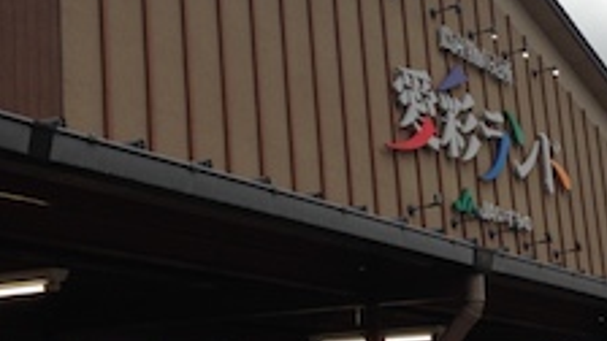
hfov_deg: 27.1
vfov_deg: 15.7
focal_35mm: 77
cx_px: 472
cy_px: 217
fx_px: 1239
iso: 50
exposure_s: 1/241
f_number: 2.4
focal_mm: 4.12
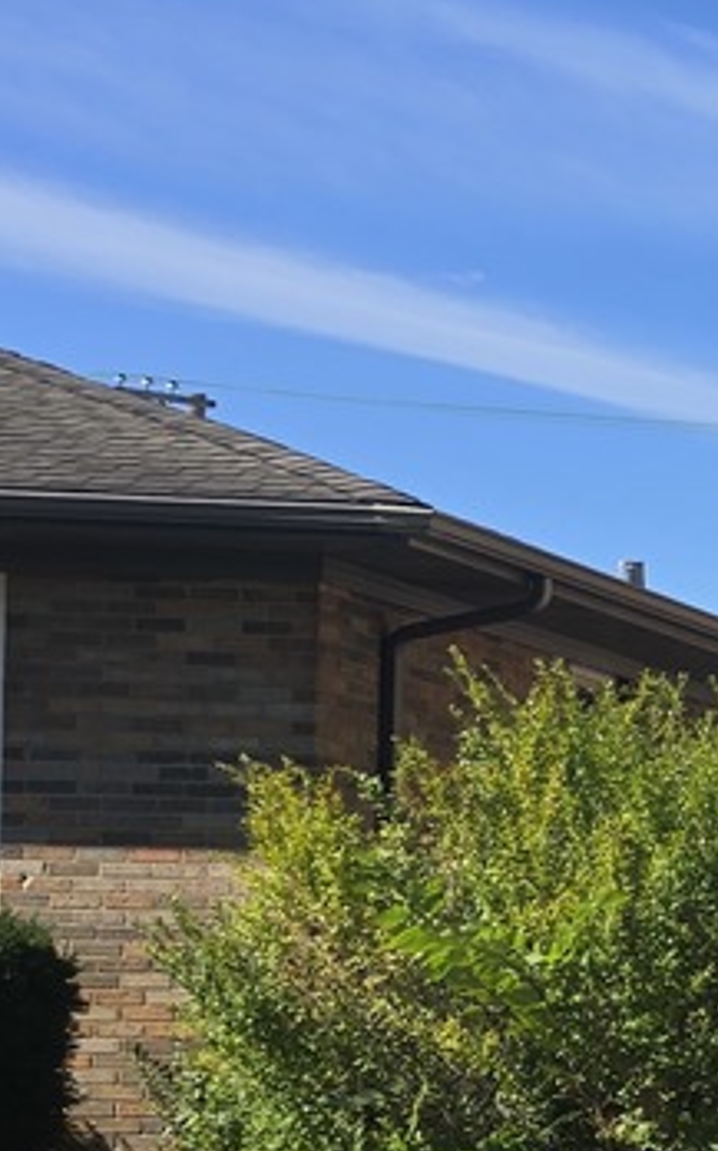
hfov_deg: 9.9
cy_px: 962
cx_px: 2114
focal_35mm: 101
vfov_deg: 20.3
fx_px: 3167
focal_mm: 6.3
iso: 12
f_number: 1.7
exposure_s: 1/661
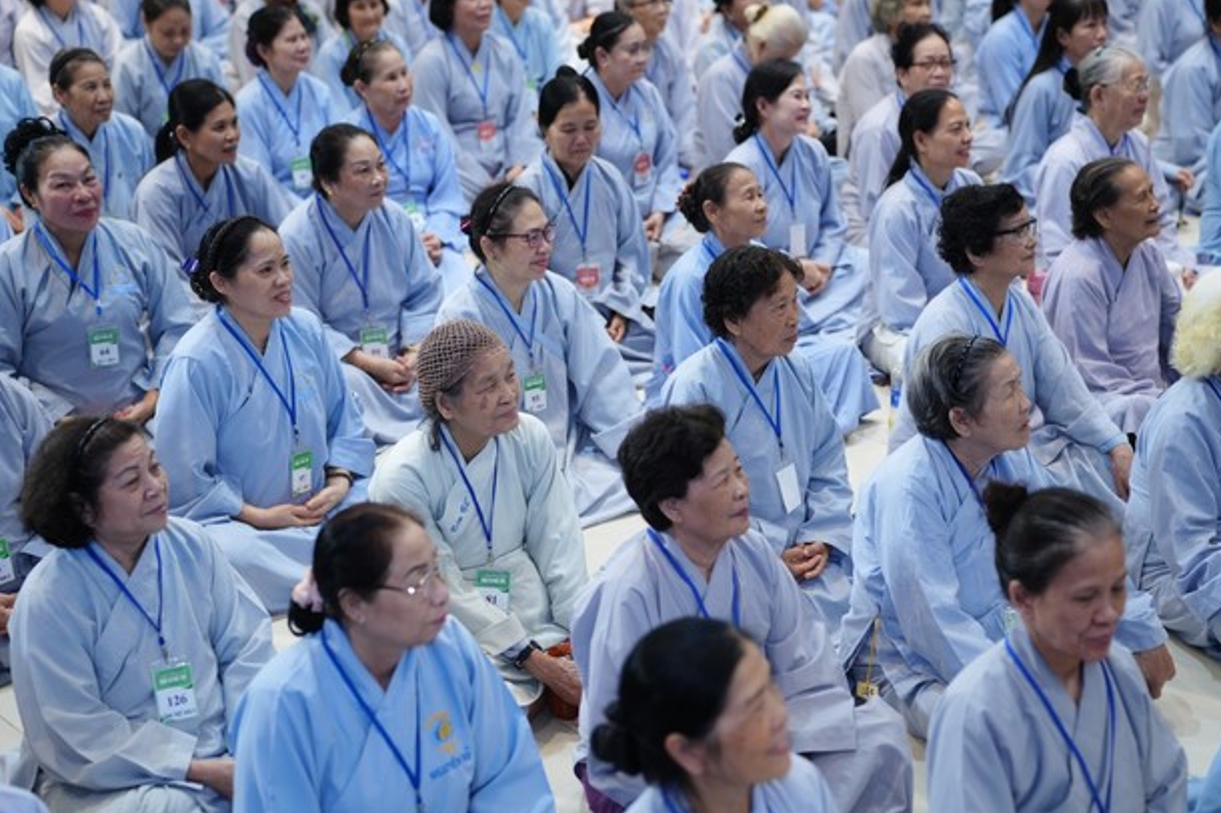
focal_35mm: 65
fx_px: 2203
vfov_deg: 20.9
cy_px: 426
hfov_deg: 31.0
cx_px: 635
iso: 1250
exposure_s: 1/125
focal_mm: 61
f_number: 2.5
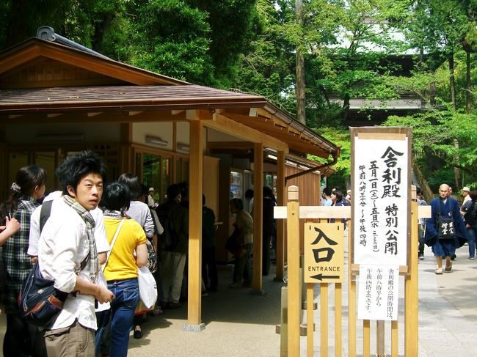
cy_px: 178
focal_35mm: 55
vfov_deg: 26.5
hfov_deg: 34.9
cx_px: 238
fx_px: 758
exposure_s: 1/250
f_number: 3.4
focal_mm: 11.5
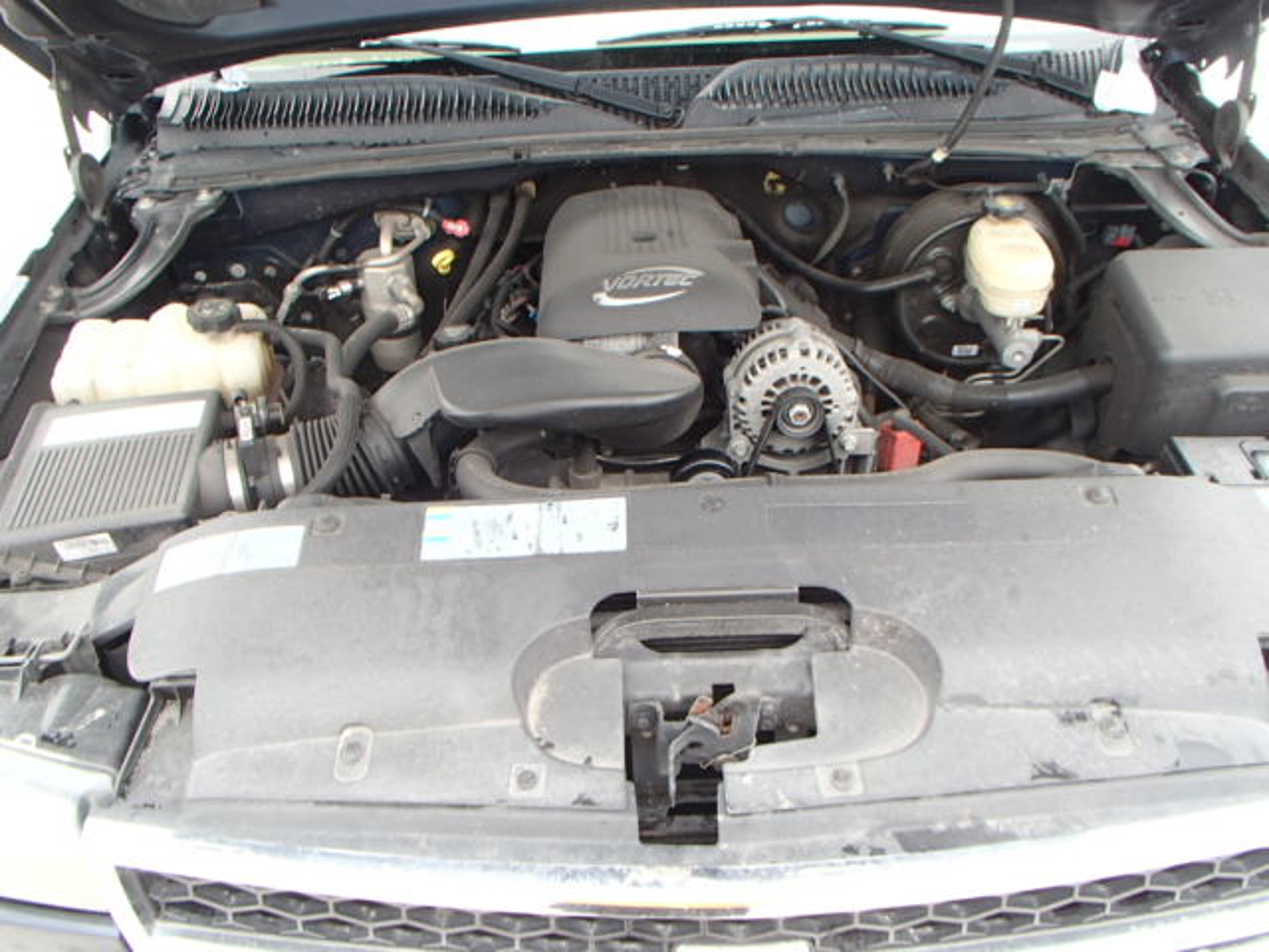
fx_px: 1026
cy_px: 476
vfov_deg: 49.7
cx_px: 634
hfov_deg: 63.4
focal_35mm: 28
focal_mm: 5
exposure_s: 1/60
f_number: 3.9
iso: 160
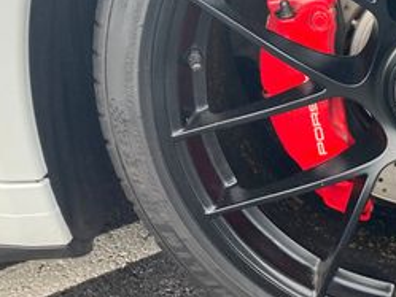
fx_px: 824
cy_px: 46
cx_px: 468
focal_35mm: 72
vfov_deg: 20.2
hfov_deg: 24.6
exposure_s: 1/121
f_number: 1.8
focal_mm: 3.99
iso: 25
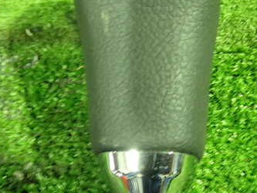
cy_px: 83
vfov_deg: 27.0
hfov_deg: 35.5
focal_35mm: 54
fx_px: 401
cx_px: 139
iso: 800
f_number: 2.3
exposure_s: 1/13
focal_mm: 5.4
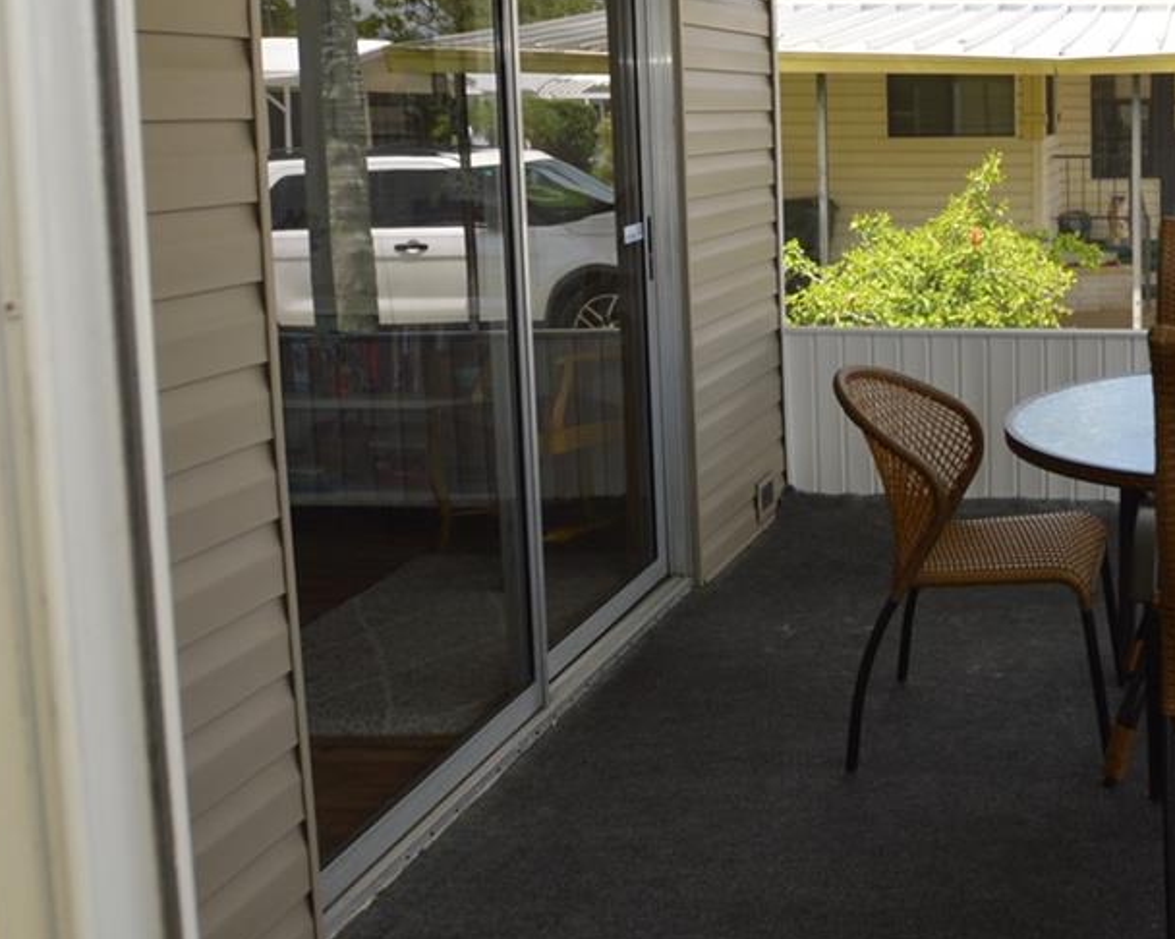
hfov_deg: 42.3
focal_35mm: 37
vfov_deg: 38.9
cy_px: 213
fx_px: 1286
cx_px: 1183
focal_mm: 10
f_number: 5.6
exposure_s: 1/125
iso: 100
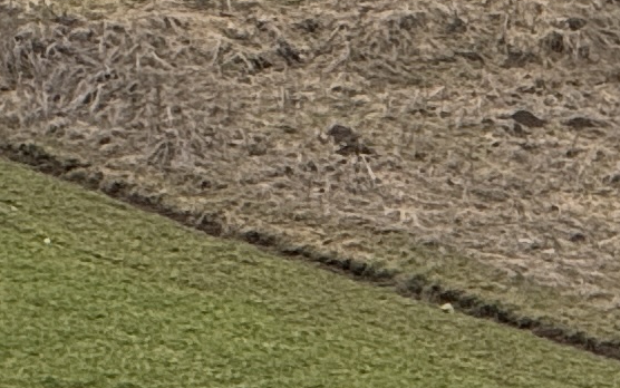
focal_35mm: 922
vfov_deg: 1.4
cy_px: -828
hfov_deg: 2.3
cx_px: 1069
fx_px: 15585
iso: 50
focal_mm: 15.66
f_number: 2.8
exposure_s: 1/951
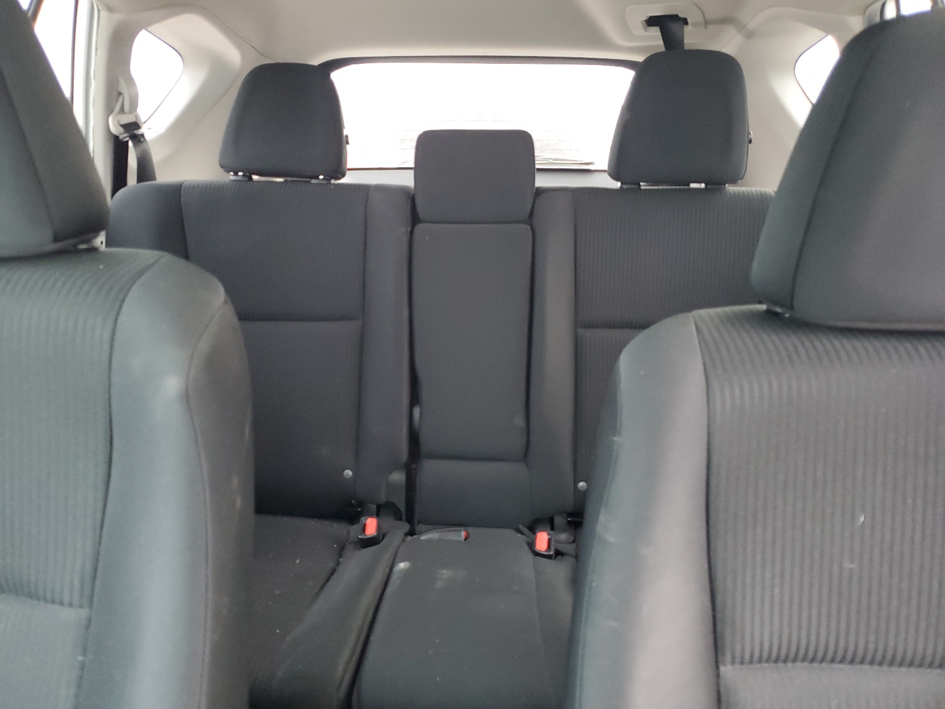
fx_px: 710
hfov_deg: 67.3
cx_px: 472
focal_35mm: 26
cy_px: 354
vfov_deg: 53.1
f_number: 1.5
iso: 325
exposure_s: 1/40
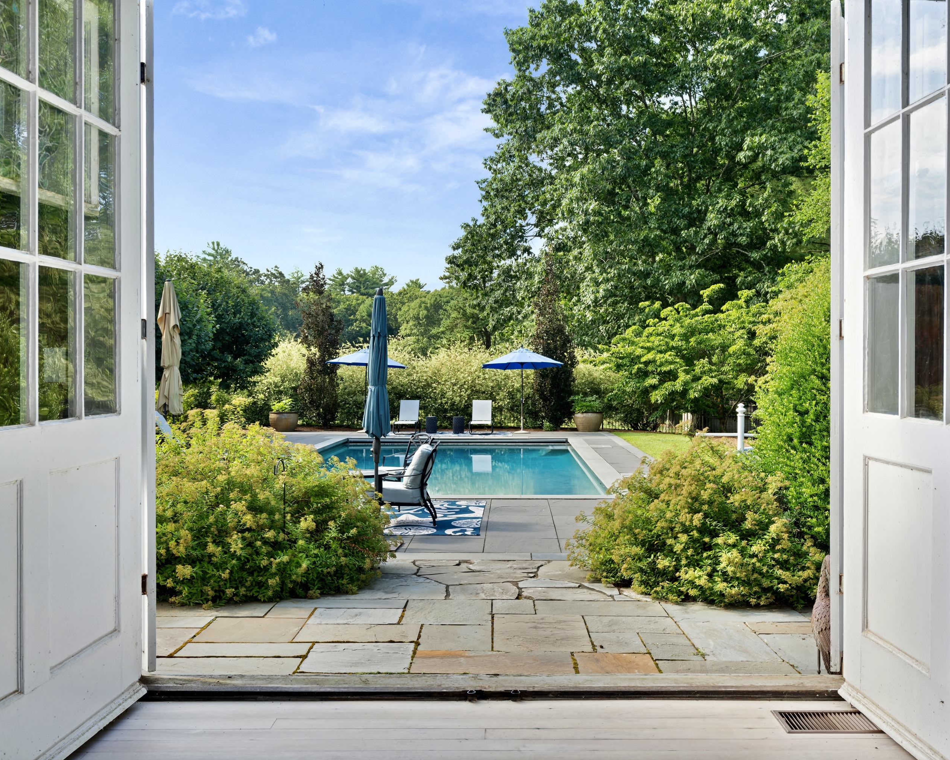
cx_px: 520
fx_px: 928
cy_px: 378
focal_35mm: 33
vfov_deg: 44.5
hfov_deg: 54.1
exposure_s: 1/30
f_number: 7.1
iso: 400
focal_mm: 29
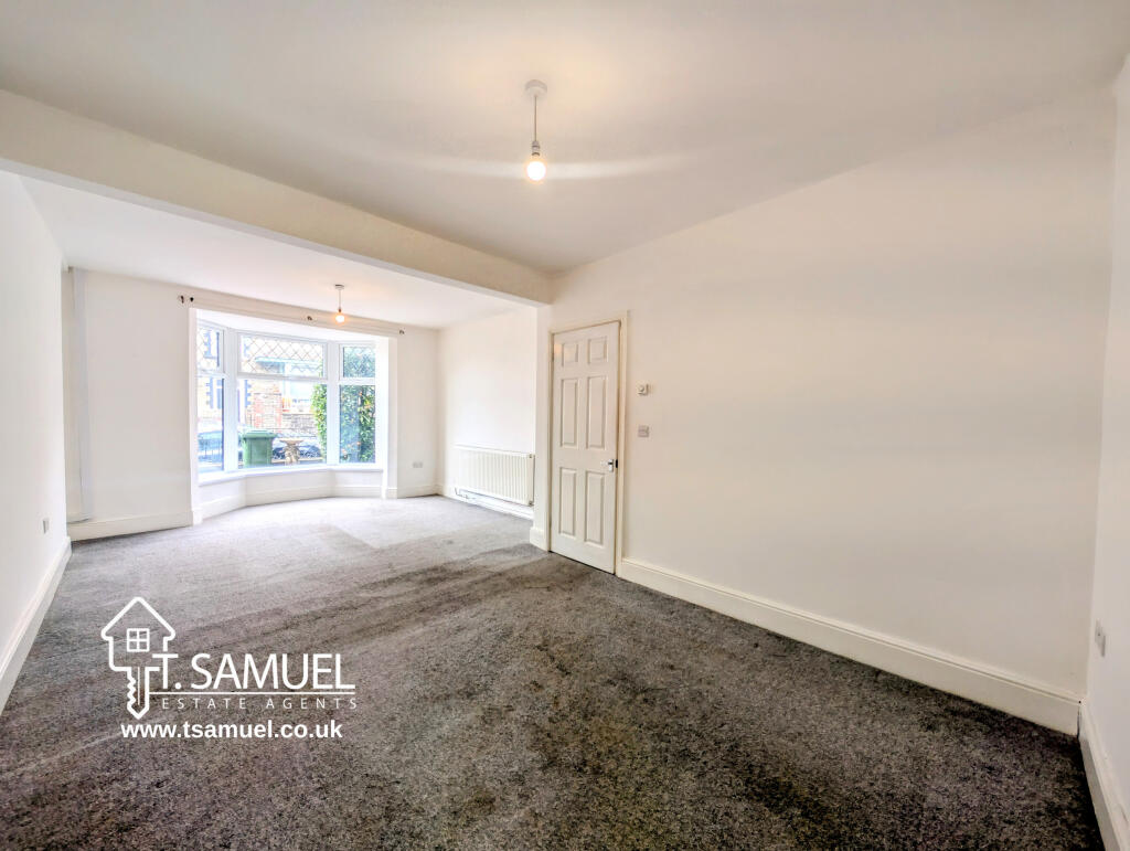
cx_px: 565
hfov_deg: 110.5
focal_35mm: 12
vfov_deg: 94.6
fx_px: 392
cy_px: 426
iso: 63
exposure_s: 1/214
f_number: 1.7
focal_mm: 2.02
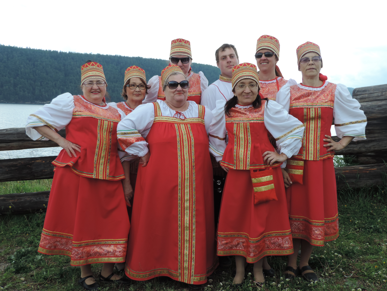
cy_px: 146
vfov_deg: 40.7
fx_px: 391
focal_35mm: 35
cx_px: 194
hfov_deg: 52.6
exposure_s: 1/400
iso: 80
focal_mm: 6.2
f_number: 3.3
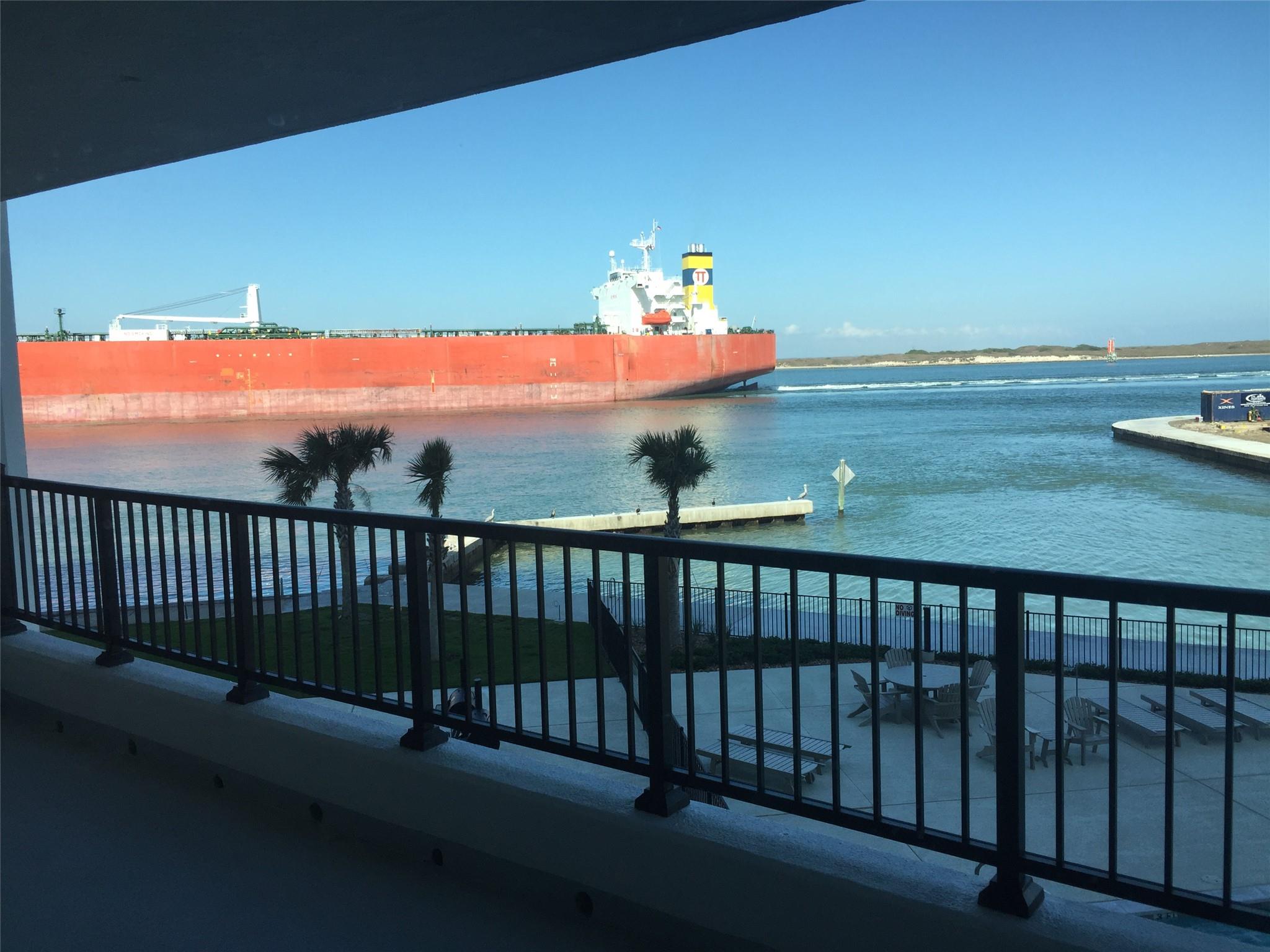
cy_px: 476
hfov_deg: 61.7
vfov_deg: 48.2
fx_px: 1064
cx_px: 635
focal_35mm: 29
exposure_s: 1/706
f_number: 2.2
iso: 32
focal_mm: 4.15
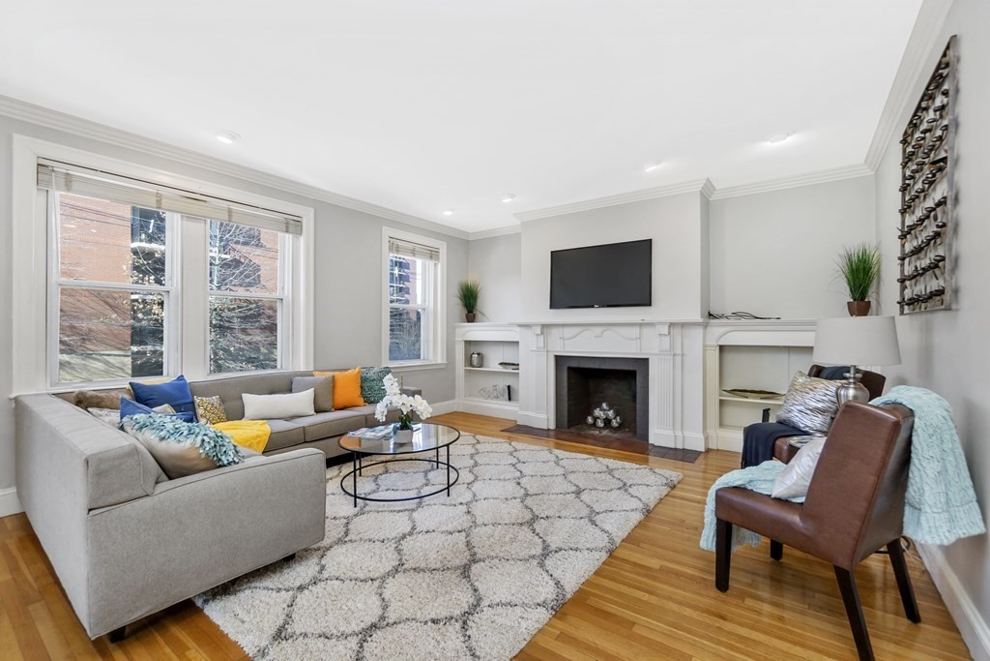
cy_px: 330
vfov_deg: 77.3
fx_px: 413
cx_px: 495
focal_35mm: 15
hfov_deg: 100.4
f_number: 5.6
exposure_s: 1/80
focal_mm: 10
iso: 200
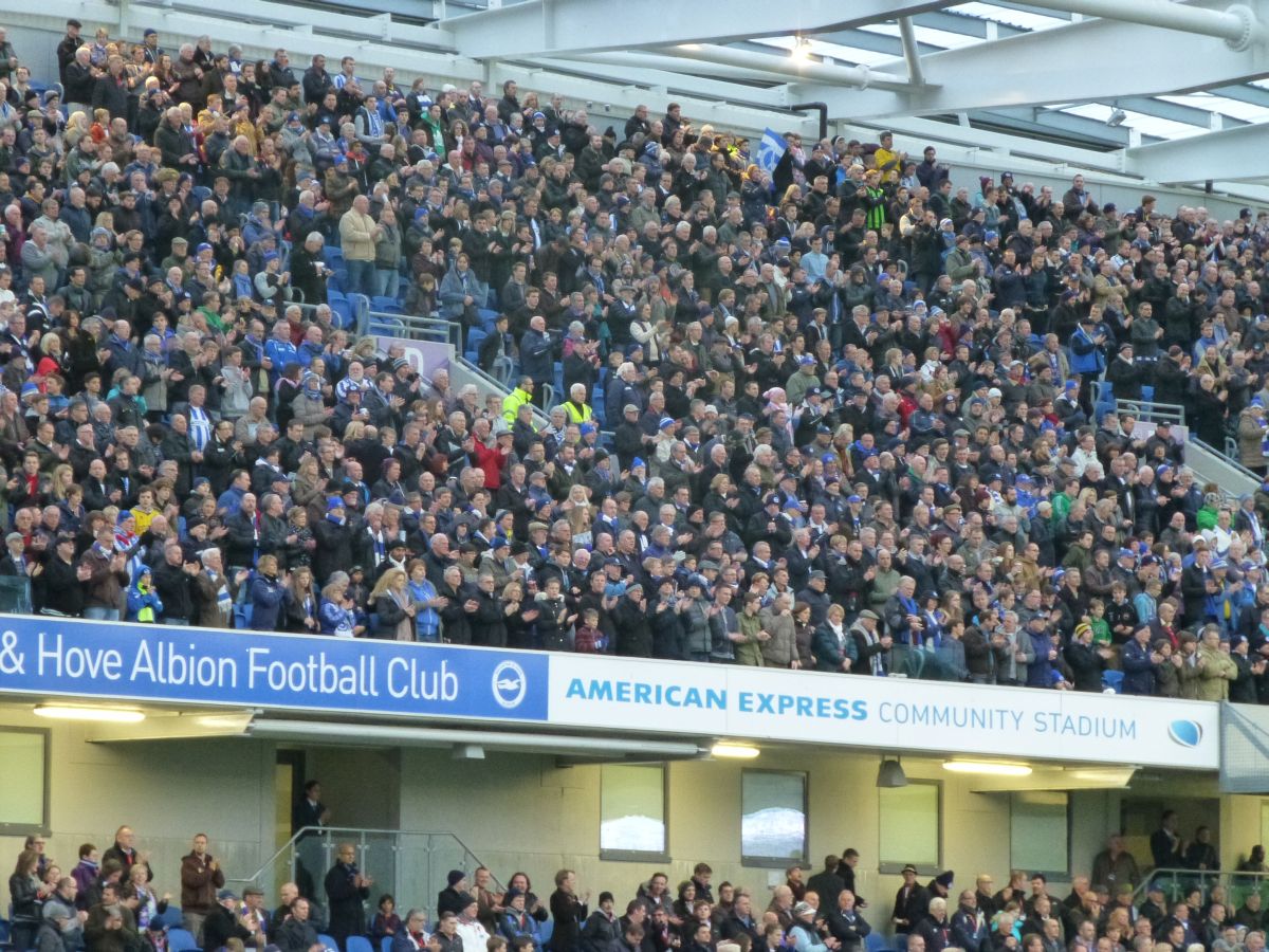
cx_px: 634
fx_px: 7295
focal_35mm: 199
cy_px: 476
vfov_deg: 7.5
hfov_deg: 9.9
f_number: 5.5
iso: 800
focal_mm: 35.6
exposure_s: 1/30
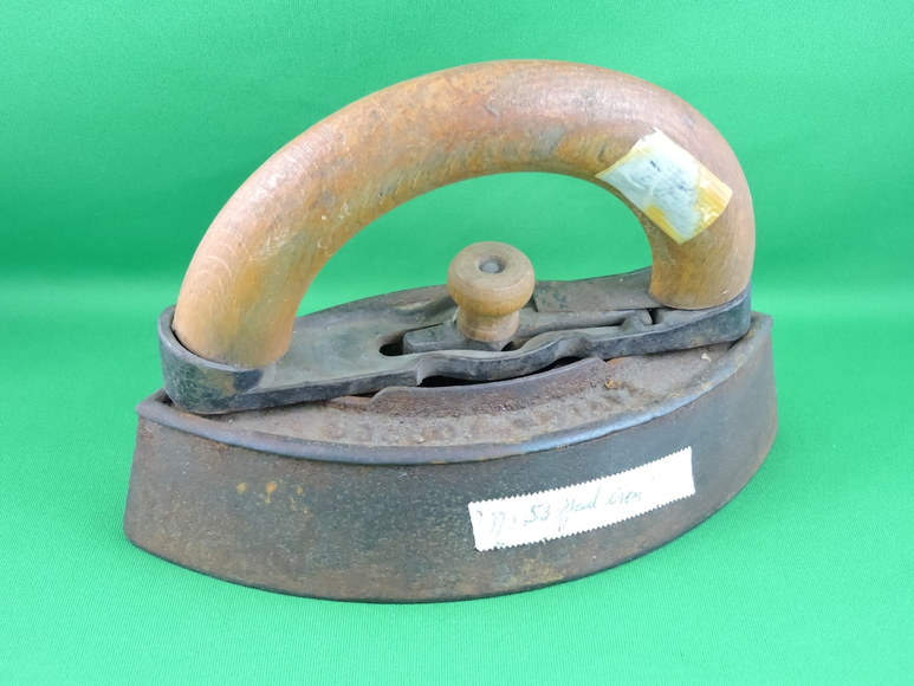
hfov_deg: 34.9
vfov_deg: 26.6
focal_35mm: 55
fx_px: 1452
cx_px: 457
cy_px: 343
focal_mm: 9.9
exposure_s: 1/60
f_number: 4
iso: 800
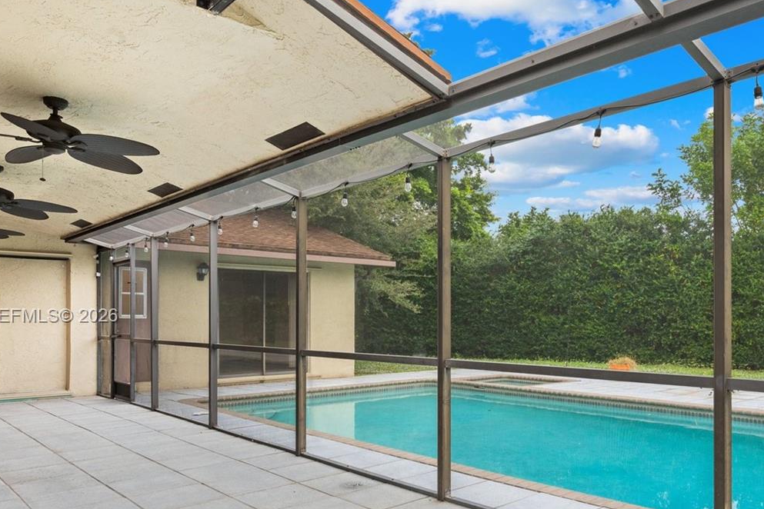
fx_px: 615
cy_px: 317
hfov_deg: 62.4
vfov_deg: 44.6
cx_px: 494
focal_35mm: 29
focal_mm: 18
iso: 400
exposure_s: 1/13
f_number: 11
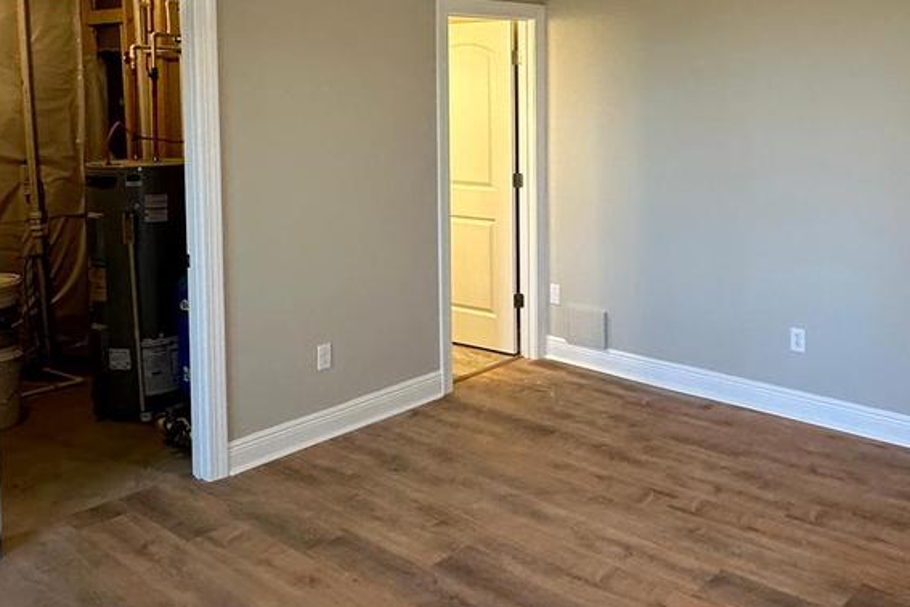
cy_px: 135
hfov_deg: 51.7
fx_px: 935
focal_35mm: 37
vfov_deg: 35.0
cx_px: 525
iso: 200
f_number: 2.2
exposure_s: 1/60
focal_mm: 2.22
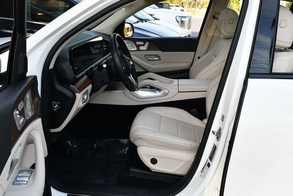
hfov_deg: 53.1
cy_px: 98
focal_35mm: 36
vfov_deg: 36.9
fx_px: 293
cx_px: 146
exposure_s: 1/250
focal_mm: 18
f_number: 5.6
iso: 250
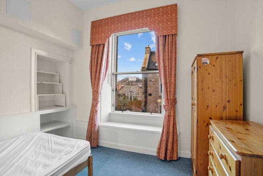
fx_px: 132
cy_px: 88
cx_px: 132
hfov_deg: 90.0
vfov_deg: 67.4
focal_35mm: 18
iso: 200
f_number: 9
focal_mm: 18
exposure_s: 1/6
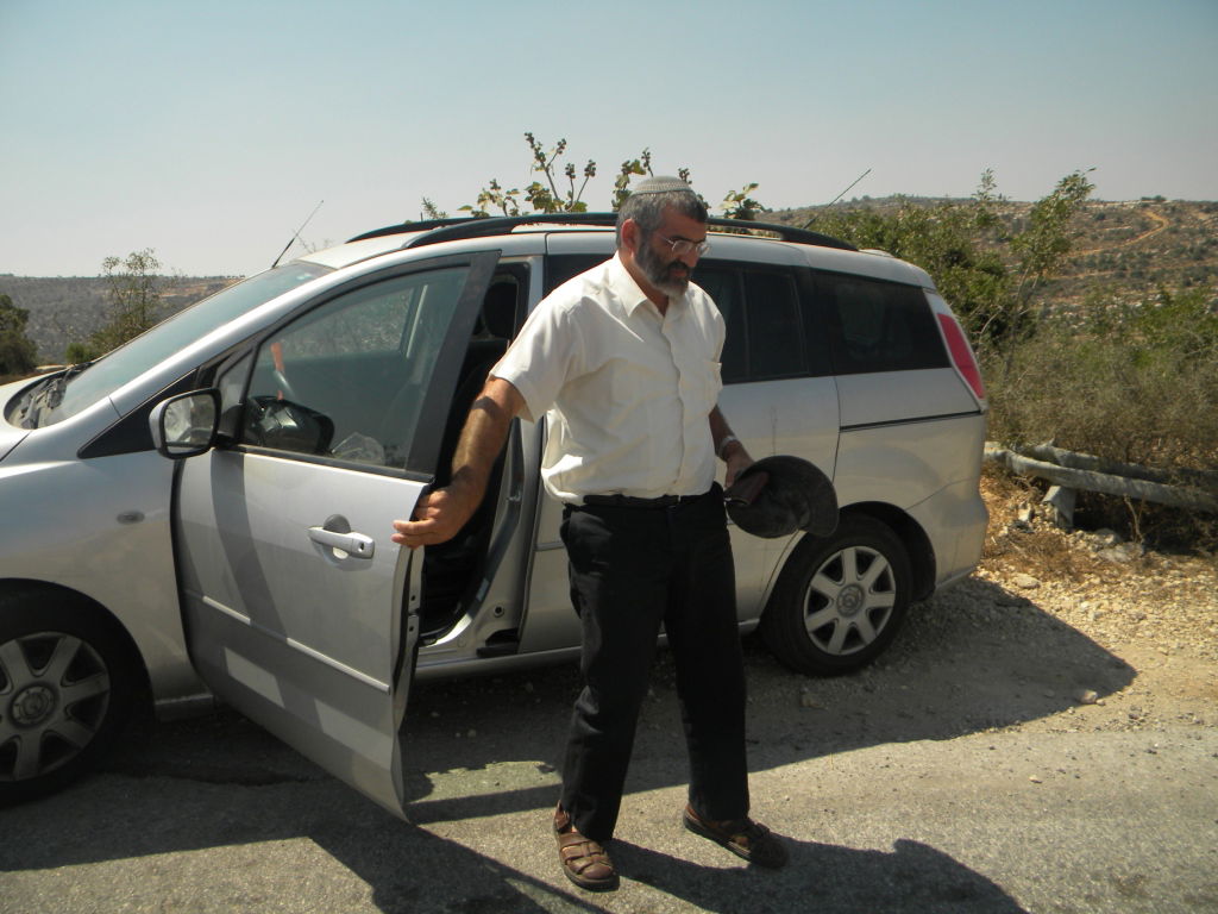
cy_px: 457
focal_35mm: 28
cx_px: 609
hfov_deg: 63.4
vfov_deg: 49.7
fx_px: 985
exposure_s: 1/362
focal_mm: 5
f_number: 7
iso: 80
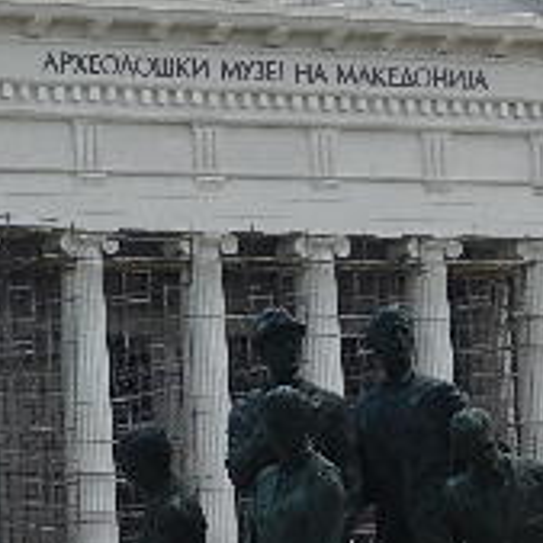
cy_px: 331
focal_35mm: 201
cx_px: -16
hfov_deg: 8.6
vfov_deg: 8.7
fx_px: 3567
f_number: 4.5
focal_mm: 10.9
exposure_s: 1/800
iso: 160
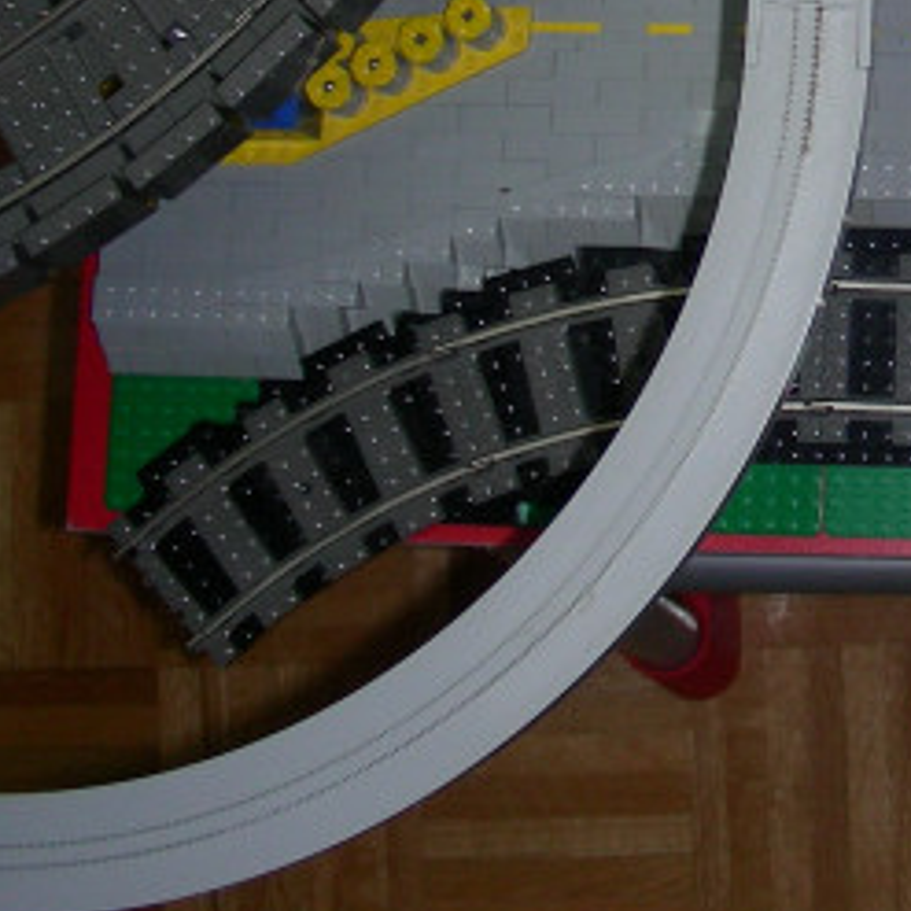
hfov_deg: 15.3
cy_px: -111
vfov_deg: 15.5
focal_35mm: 109
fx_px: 3245
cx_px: 1140
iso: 50
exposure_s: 1/60.1
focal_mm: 6.3
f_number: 3.5
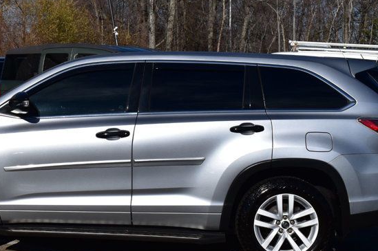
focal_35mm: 84
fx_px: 881
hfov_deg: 23.8
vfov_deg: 16.2
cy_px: 109
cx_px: 63
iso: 200
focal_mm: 30
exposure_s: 1/800
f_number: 13
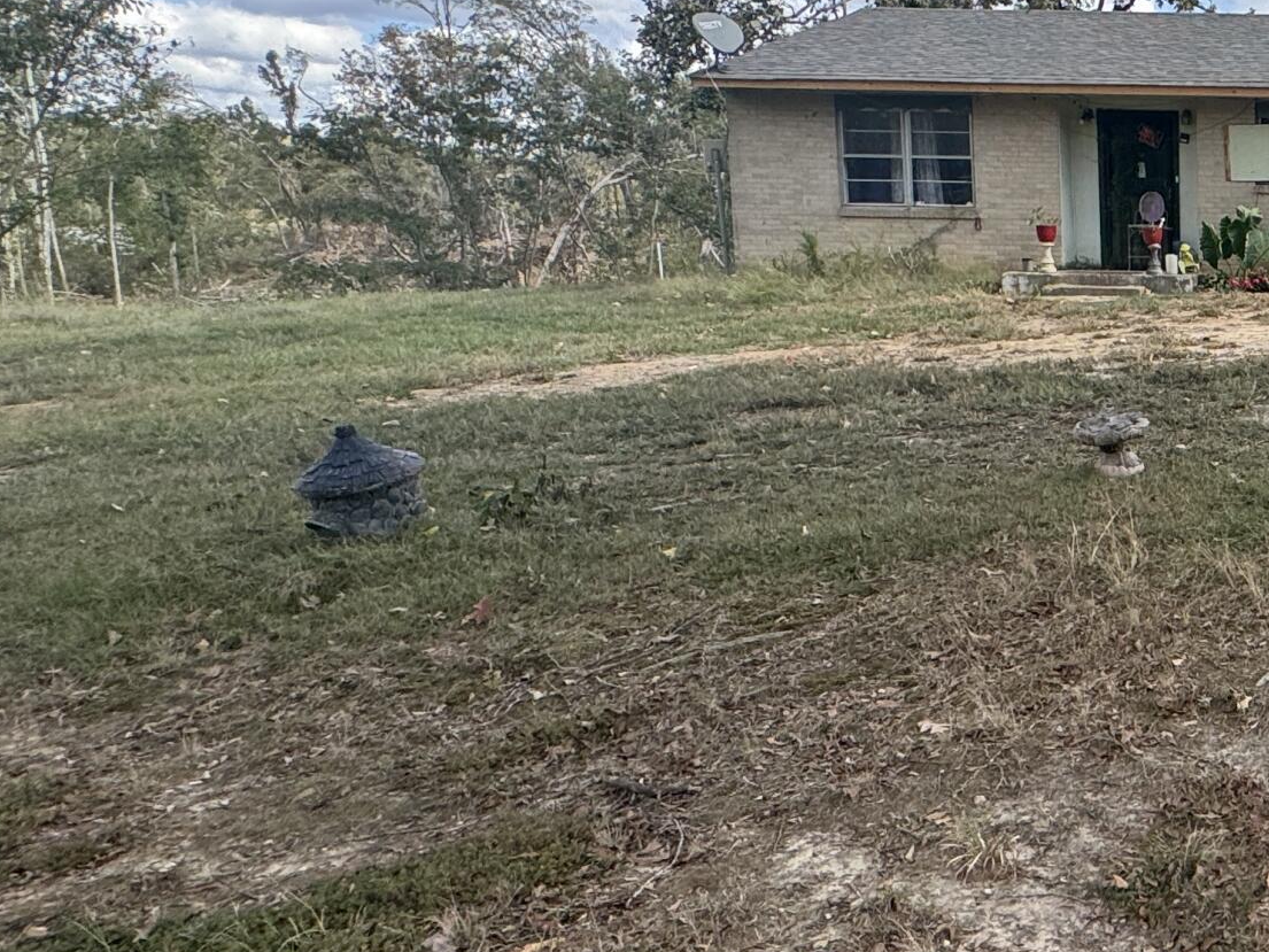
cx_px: 1494
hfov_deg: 37.8
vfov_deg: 37.7
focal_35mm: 38
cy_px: 435
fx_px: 1393
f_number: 2.2
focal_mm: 2.22
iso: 40
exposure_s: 1/561
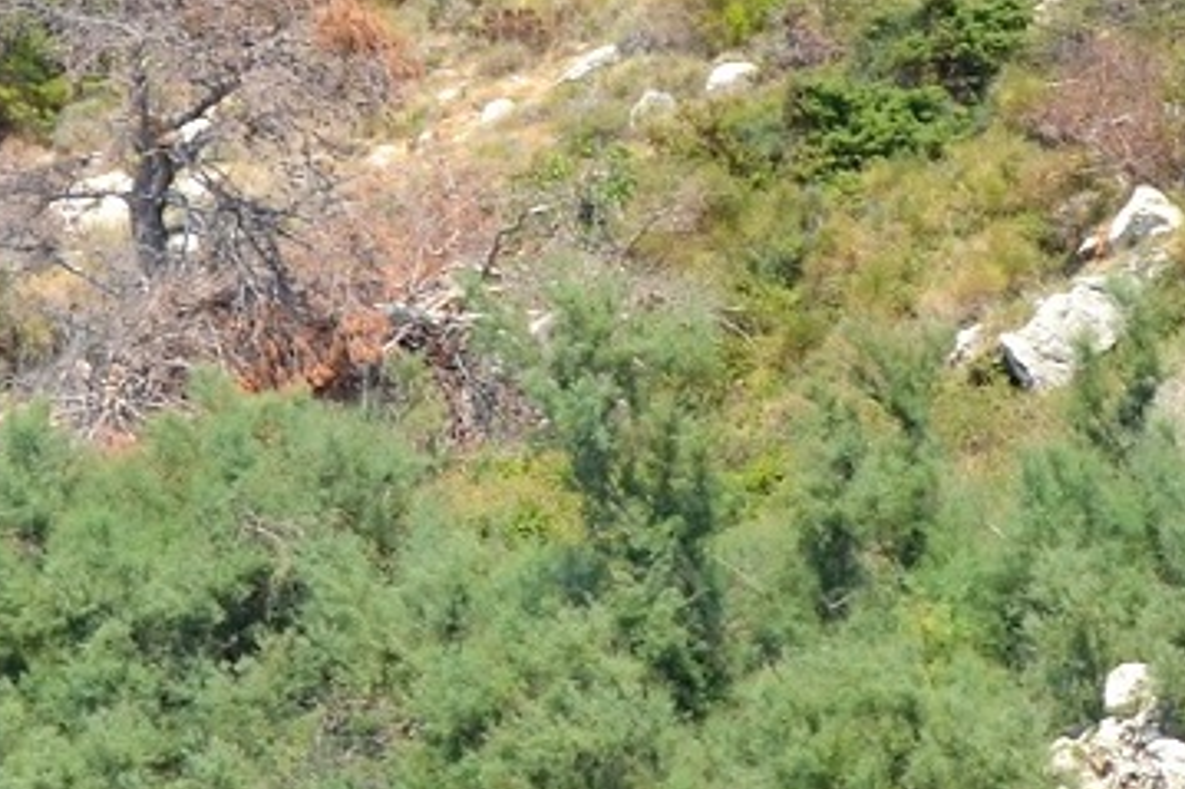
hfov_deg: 8.3
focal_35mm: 249
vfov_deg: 5.5
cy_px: -180
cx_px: 1007
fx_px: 8192
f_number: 8
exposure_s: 1/250
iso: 100
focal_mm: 38
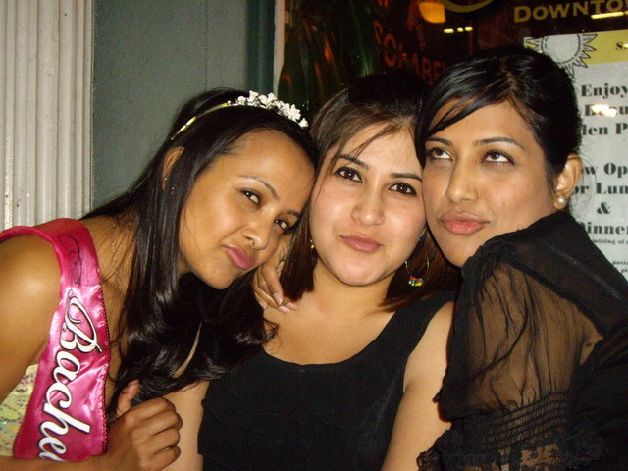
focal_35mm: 47
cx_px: 314
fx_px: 853
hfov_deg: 40.4
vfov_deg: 30.9
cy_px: 236
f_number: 3
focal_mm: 7.6
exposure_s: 1/50
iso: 400
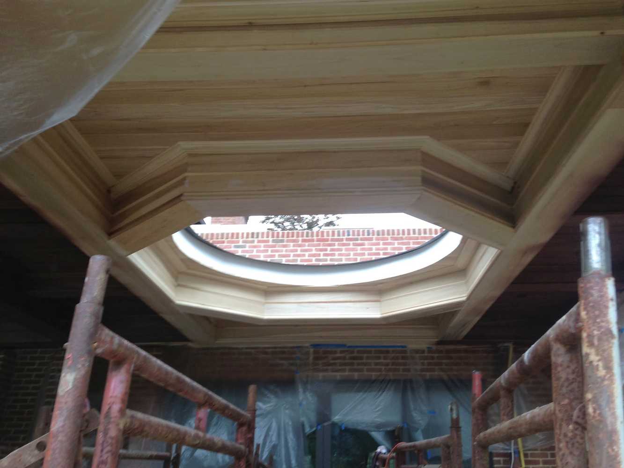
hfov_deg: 55.3
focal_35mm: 33
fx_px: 595
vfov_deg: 43.0
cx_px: 312
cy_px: 234
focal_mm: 4.13
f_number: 2.4
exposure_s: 1/120
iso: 80
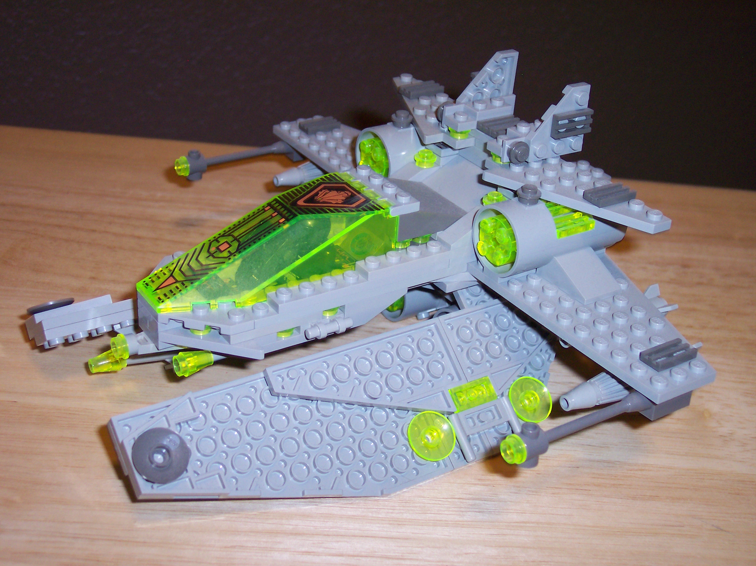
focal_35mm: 51
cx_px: 378
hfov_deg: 37.5
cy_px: 283
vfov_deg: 28.5
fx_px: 1113
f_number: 3.4
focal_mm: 10.7
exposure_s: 1/30
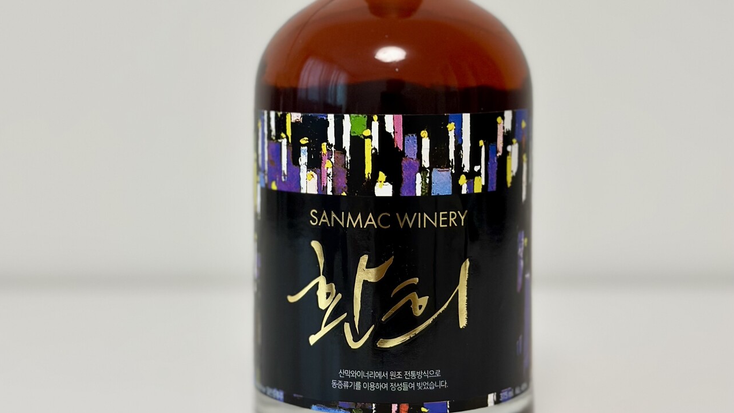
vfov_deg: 17.1
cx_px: 367
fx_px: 1362
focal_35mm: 70
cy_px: 95
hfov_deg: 30.2
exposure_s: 1/120
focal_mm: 6.86
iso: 80
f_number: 1.78
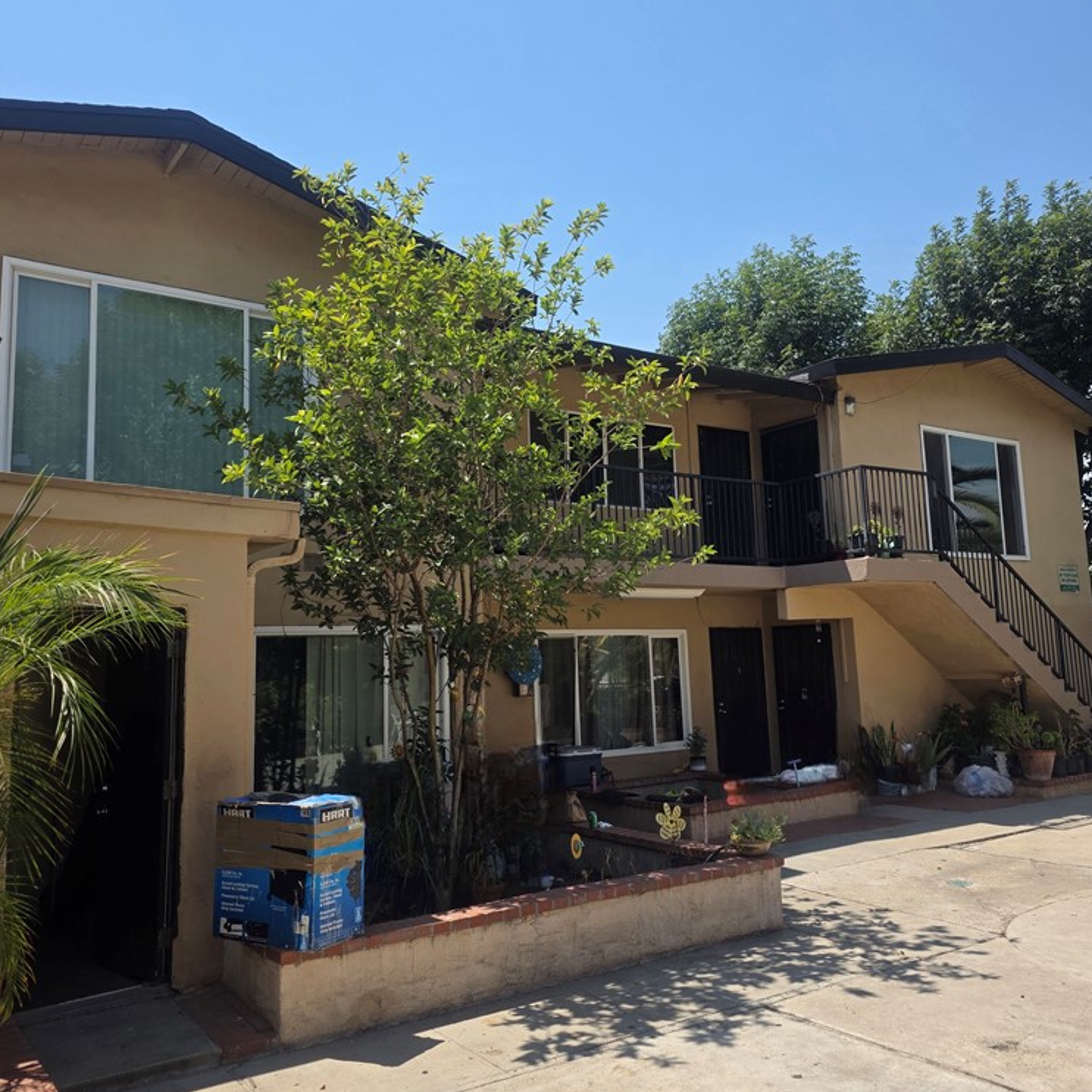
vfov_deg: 57.3
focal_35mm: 28
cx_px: 538
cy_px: 529
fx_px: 999
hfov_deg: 57.3
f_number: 1.7
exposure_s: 1/5000
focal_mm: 6.3
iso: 80
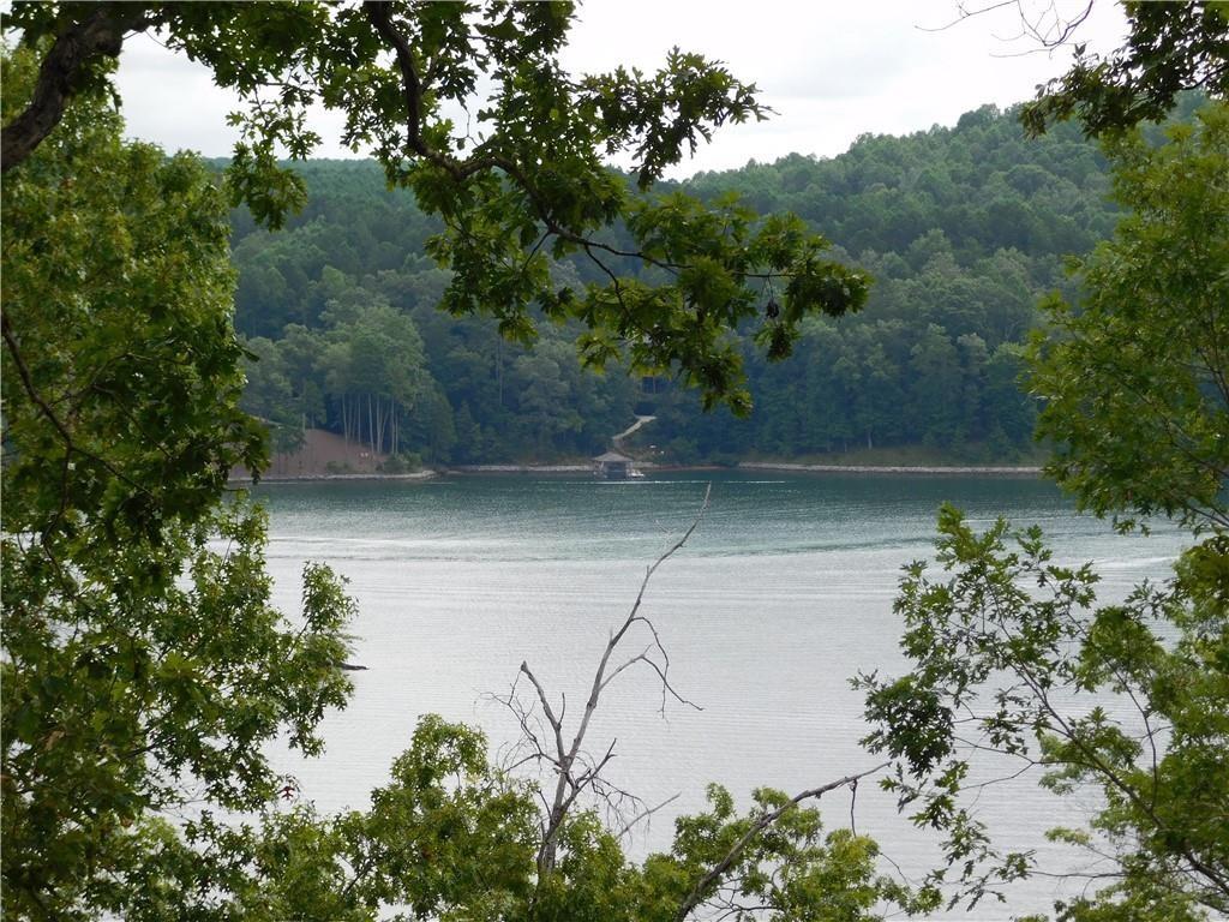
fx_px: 3515
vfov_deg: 14.9
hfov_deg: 19.8
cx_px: 614
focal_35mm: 99
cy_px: 461
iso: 125
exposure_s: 1/400
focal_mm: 17.6
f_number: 4.6
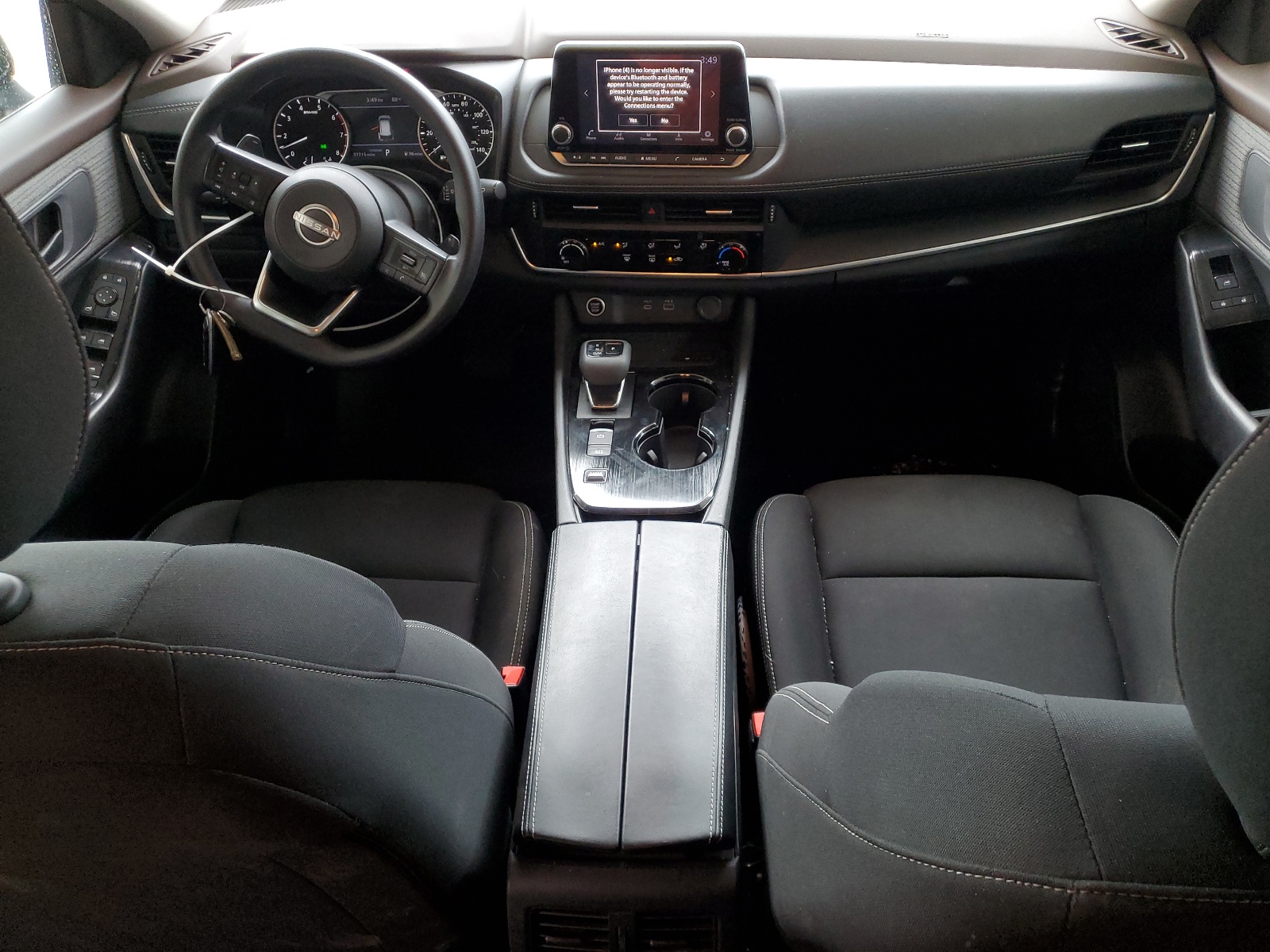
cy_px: 476
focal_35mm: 26
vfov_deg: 53.1
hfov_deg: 67.3
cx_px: 635
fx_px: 954
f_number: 1.5
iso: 130
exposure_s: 1/60.2
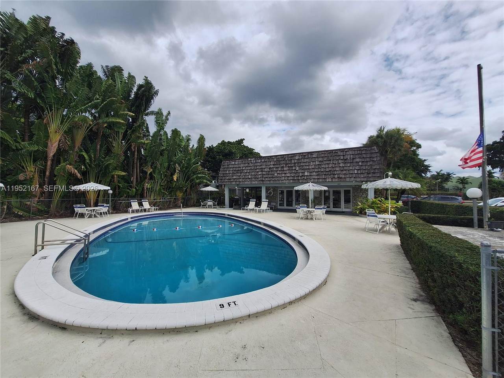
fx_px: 189
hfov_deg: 106.2
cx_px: 252
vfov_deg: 89.9
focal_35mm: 13
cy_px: 189
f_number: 2.2
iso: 40
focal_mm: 1.74
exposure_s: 1/1712
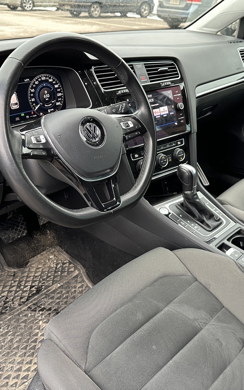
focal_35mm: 34
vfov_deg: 56.7
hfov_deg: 37.2
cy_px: 195
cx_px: 131
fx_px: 362
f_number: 1.78
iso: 250
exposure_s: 1/70
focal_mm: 6.86
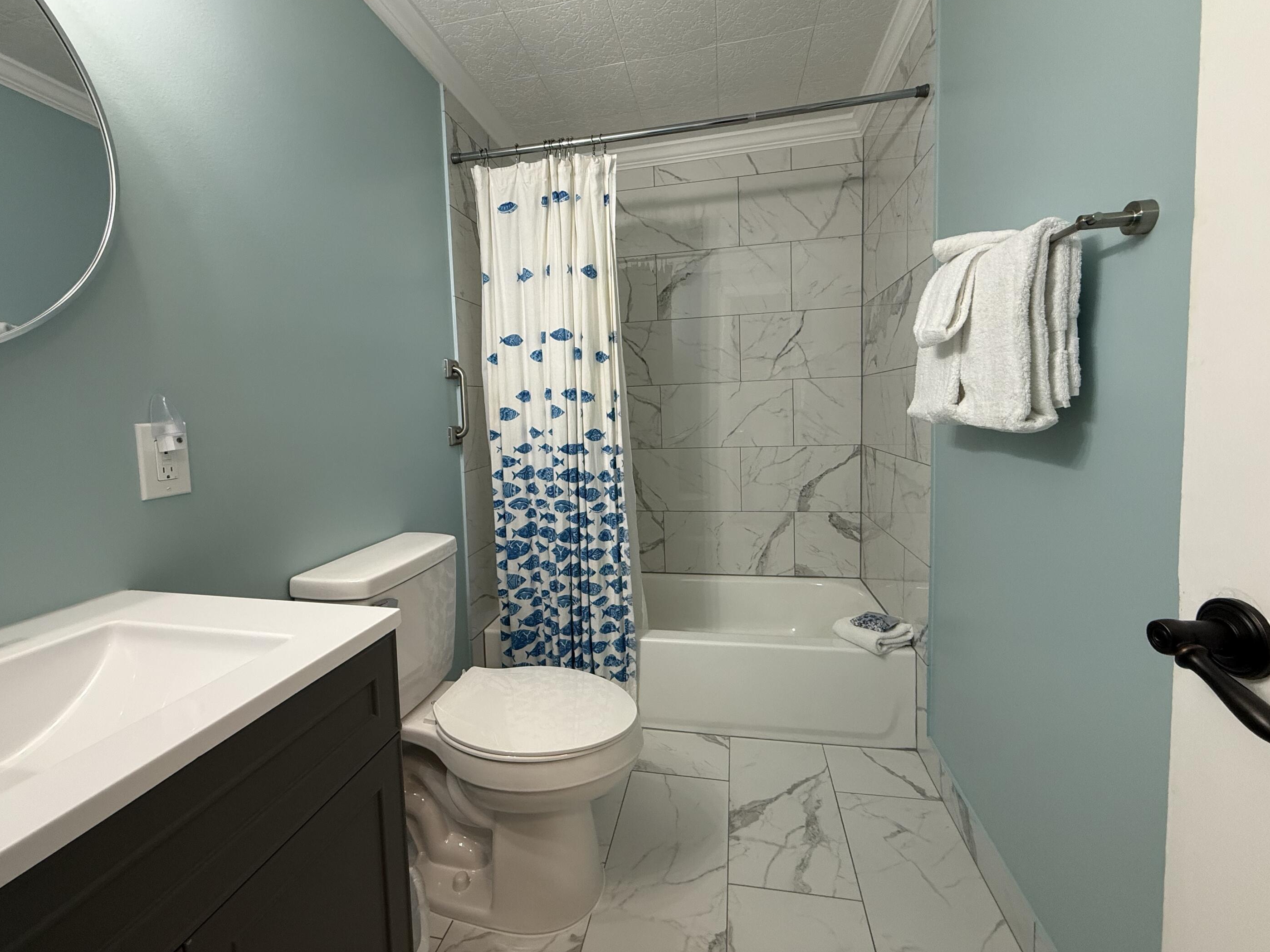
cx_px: 626
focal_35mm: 15
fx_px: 550
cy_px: 446
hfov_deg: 98.2
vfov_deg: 81.6
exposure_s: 1/120
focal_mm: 2.22
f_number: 2.2
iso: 250
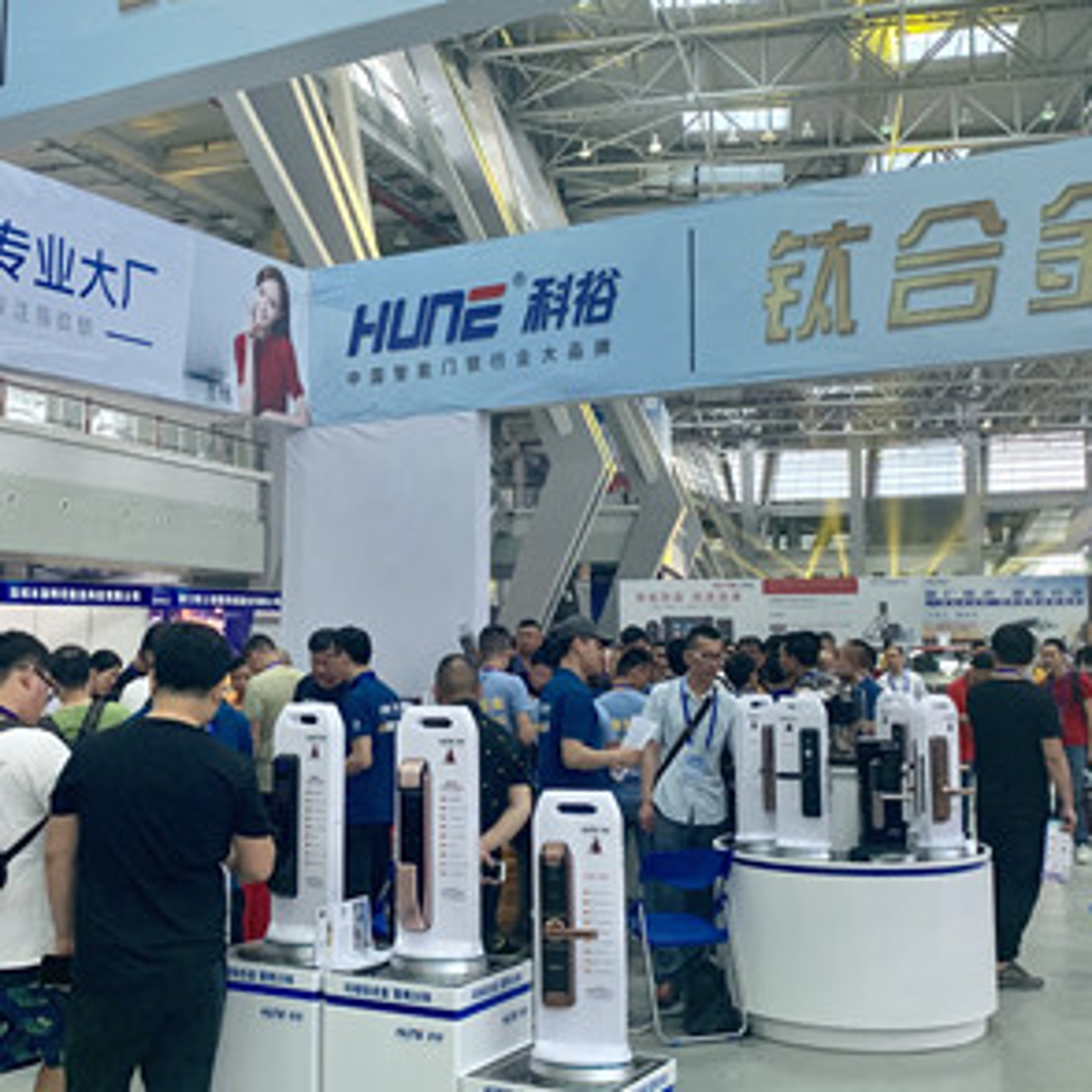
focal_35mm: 43
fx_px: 1535
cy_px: 490
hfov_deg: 39.1
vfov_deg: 39.1
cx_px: 457
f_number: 1.8
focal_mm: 4.25
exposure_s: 1/50
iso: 100
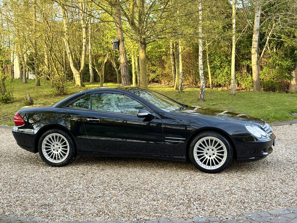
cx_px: 148
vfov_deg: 30.3
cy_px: 112
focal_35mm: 48
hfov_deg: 39.7
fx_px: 412
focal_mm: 6.76
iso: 50
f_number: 1.78
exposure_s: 1/162
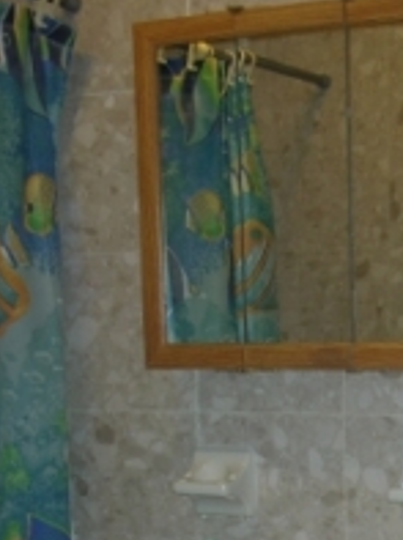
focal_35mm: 83
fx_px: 1293
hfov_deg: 17.3
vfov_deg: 22.1
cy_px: 619
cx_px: 417
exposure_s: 1/60.1
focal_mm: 5.8
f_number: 3
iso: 75
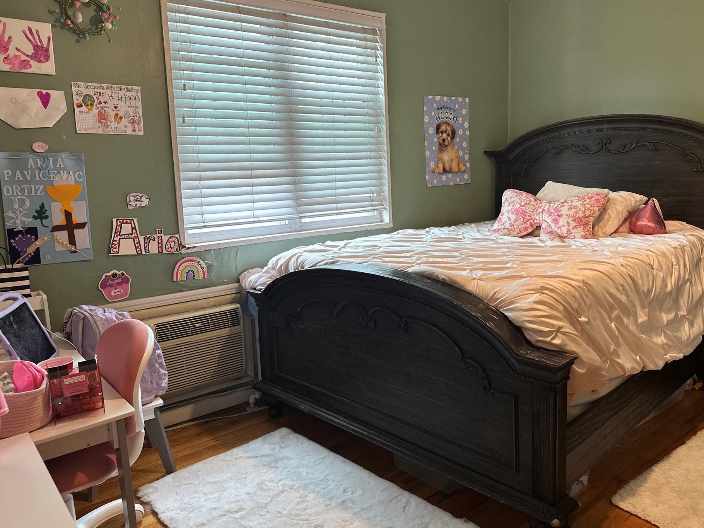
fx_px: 549
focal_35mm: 27
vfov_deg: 51.3
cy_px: 244
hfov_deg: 65.1
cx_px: 390
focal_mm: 6.86
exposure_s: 1/60
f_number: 1.78
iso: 125
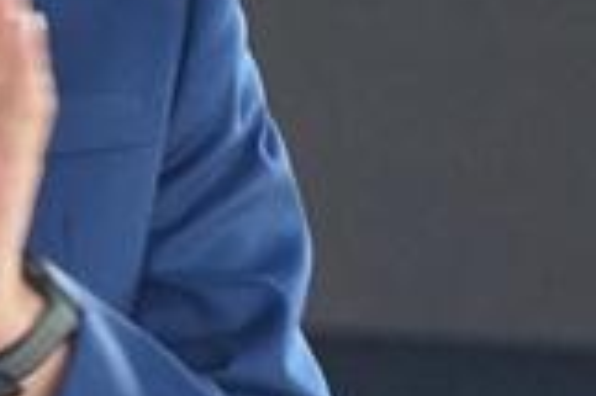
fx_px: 12933
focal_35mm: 782
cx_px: -85
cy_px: -257
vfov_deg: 1.8
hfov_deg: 2.6
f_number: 4
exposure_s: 1/160
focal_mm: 105
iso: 3200
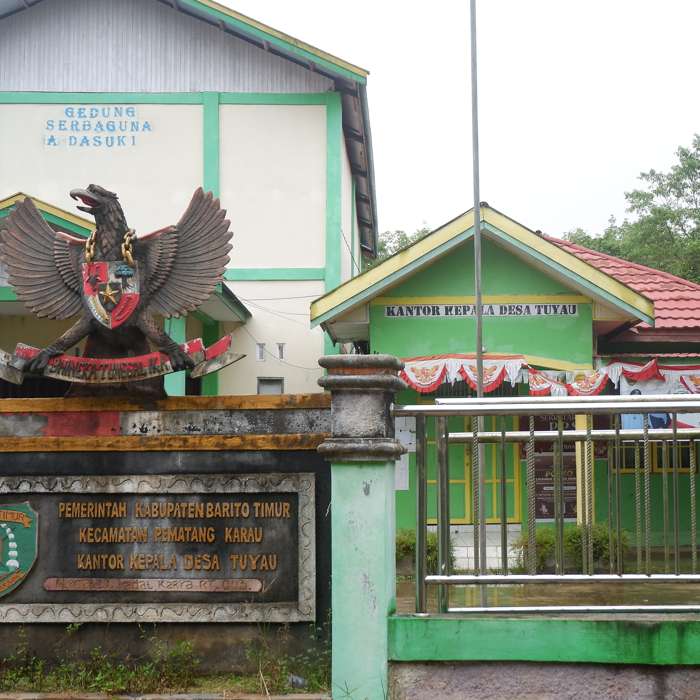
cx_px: 463
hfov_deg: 35.0
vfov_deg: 35.3
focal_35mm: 48
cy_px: 367
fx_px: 1098
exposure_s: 1/125
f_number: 4.5
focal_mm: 23.2
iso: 200
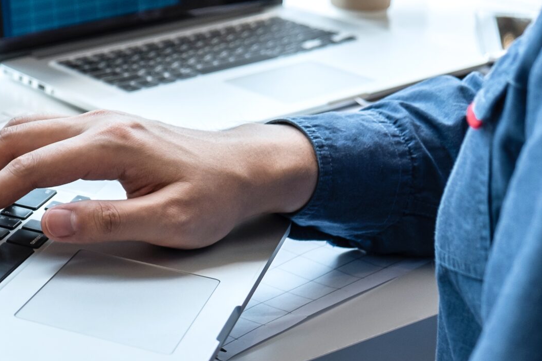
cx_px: -101
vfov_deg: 15.6
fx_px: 1310
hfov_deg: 21.7
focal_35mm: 87
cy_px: 63
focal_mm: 24.3
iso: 200
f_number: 3.2
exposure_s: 1/100
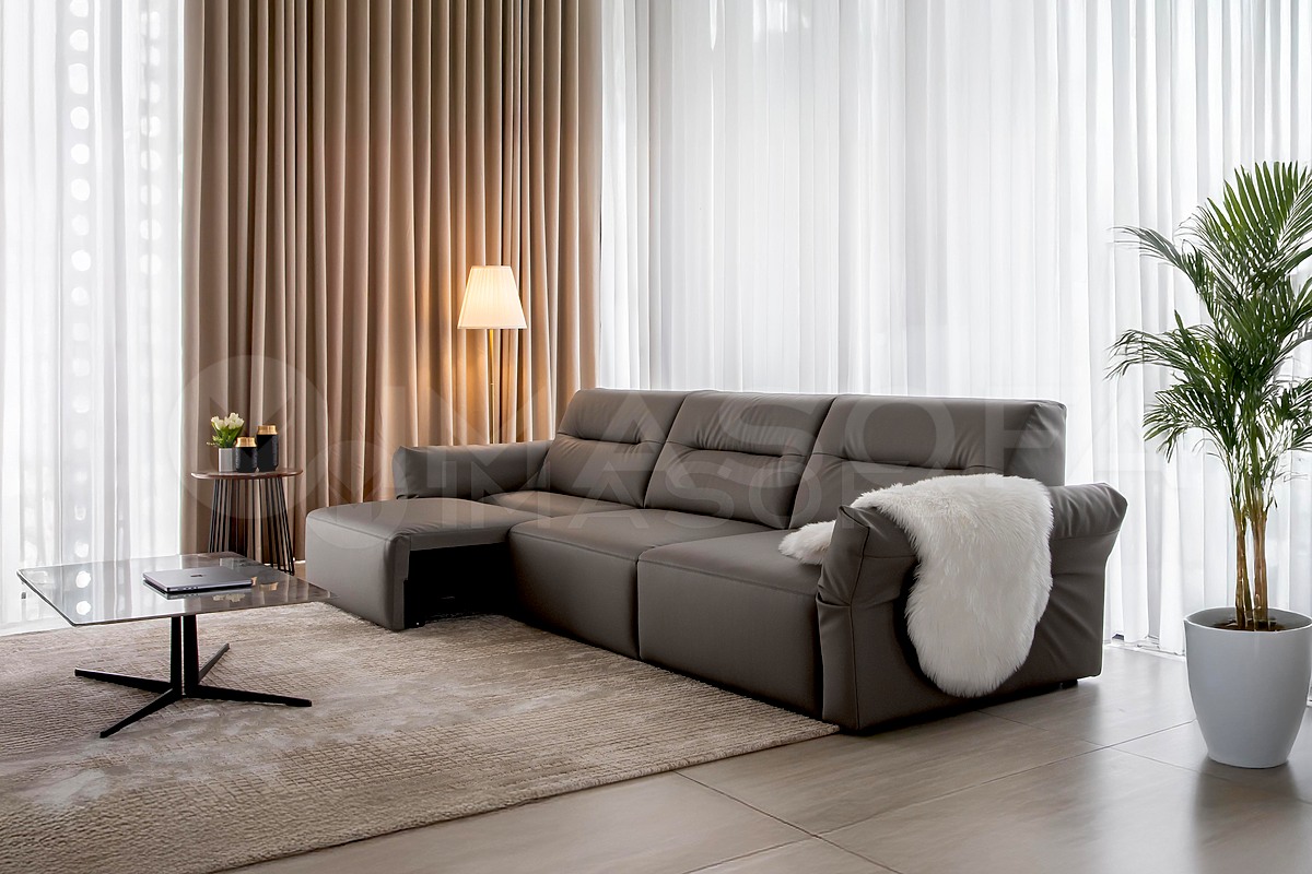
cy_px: 437
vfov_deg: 38.4
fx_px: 1257
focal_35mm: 34
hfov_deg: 55.1
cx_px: 656
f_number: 8
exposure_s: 1/8
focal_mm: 23
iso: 500
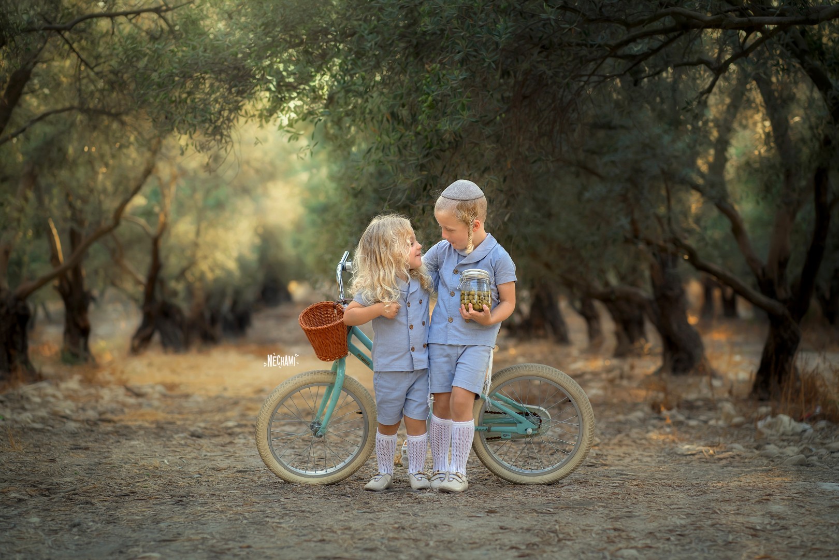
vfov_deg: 16.1
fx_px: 1981
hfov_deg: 23.9
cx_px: 420
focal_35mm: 85
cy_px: 280
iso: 250
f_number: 2.8
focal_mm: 85
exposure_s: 1/160
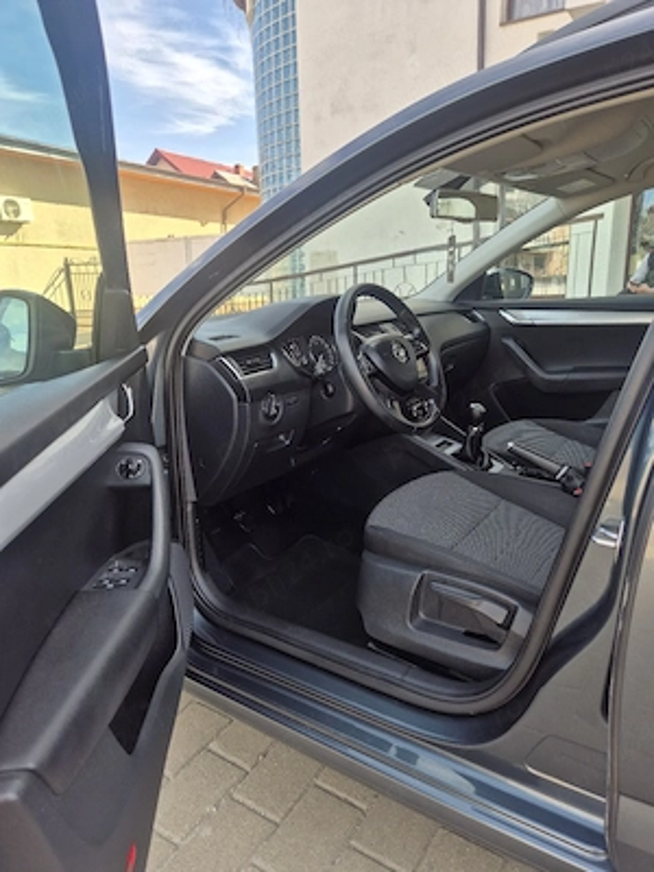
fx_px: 579
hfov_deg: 58.9
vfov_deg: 73.9
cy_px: 436
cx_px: 327
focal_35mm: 23
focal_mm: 5.4
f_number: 1.8
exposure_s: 1/400
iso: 25
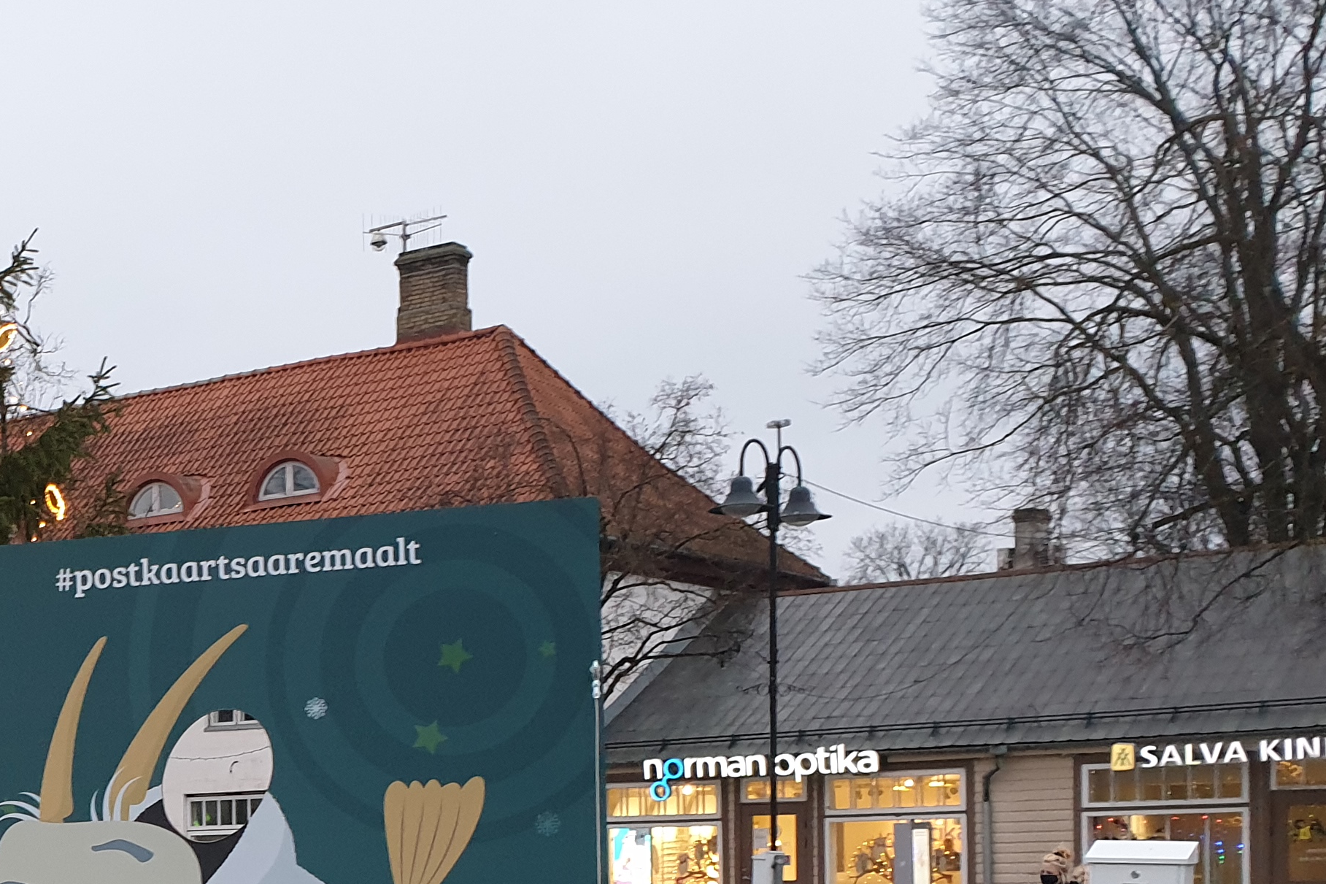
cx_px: -86
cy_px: 920
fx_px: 2210
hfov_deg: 30.3
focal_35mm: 60
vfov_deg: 21.7
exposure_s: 1/50
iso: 200
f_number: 2.4
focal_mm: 4.3
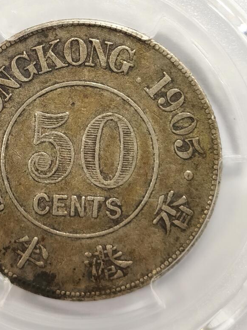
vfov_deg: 15.6
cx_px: 80
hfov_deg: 11.8
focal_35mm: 125
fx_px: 1190
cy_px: 54
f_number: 16
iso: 160
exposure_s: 1/100
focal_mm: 5.56
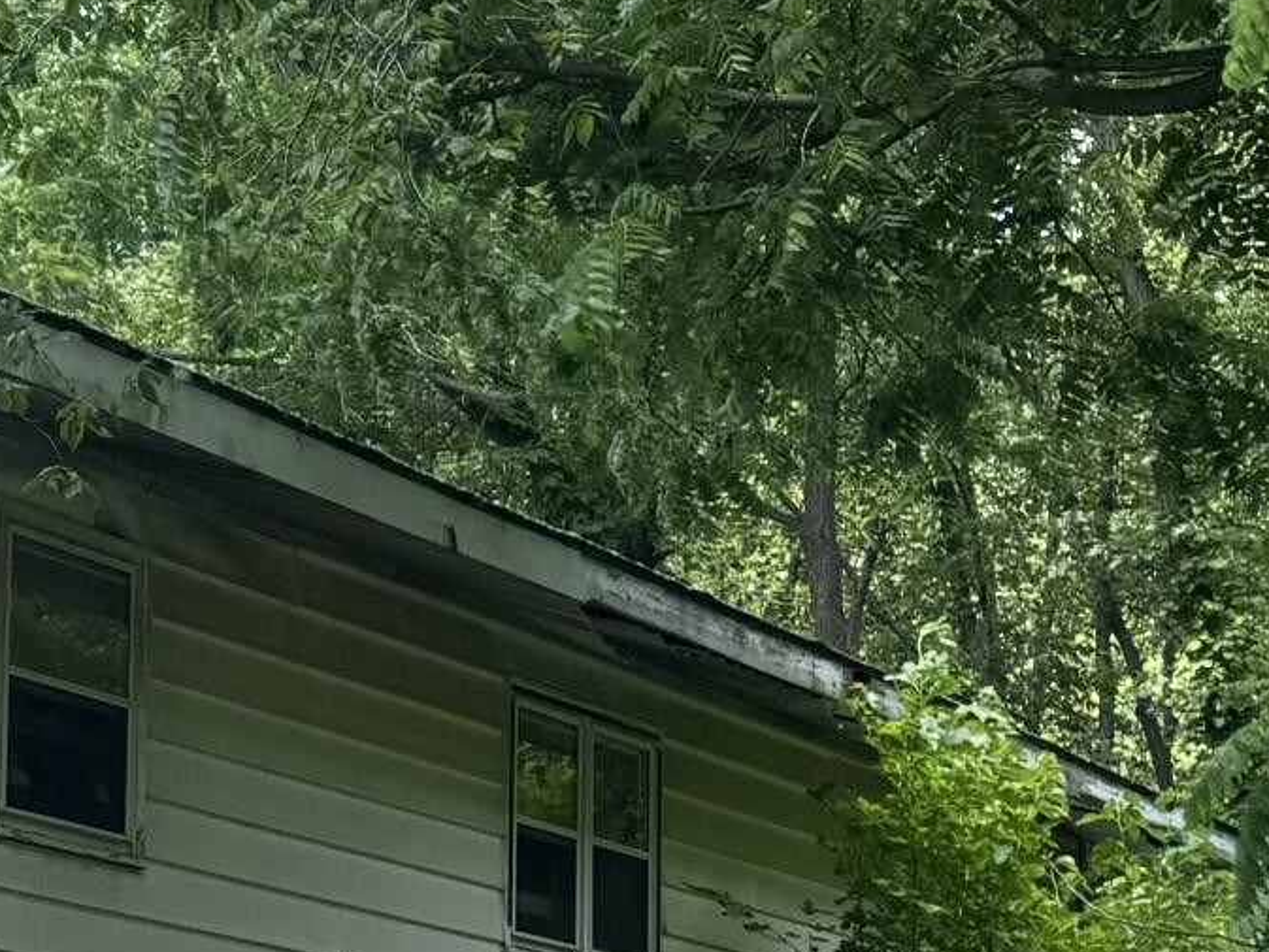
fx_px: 3923
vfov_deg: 13.6
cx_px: -984
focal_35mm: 107
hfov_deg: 15.8
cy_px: 944
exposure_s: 1/1456
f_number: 1.78
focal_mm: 6.76
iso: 80
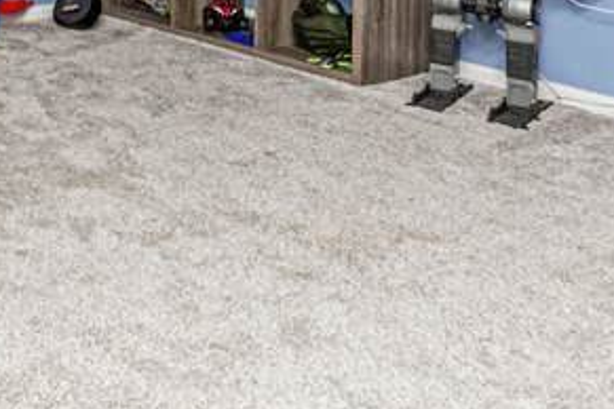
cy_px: -218
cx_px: -196
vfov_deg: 18.2
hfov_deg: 25.9
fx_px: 1126
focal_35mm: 66
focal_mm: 10
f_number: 10
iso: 800
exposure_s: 1/60
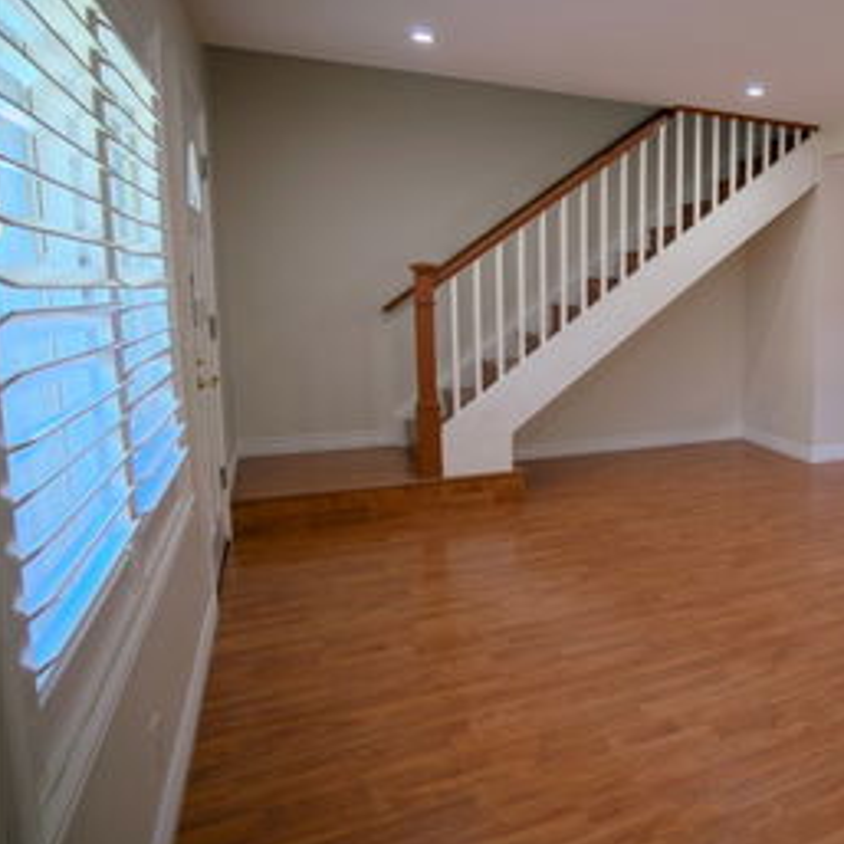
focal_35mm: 27
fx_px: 745
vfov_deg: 59.0
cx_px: 772
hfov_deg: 51.6
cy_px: 384
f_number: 2.8
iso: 125
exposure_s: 1/30
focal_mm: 17
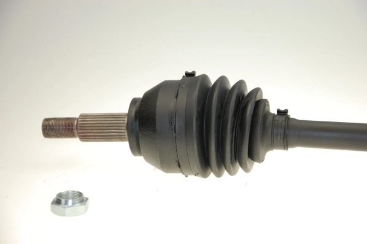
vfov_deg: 13.0
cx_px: 184
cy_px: 122
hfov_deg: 19.5
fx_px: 1070
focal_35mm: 105
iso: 400
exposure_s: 1/250
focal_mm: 70
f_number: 5.6
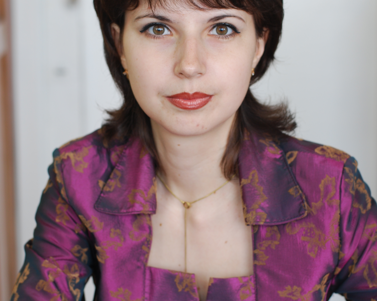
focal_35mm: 106
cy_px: 151
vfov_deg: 14.5
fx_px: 1183
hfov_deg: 18.1
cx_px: 190
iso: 200
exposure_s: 1/50
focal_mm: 50
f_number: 3.5
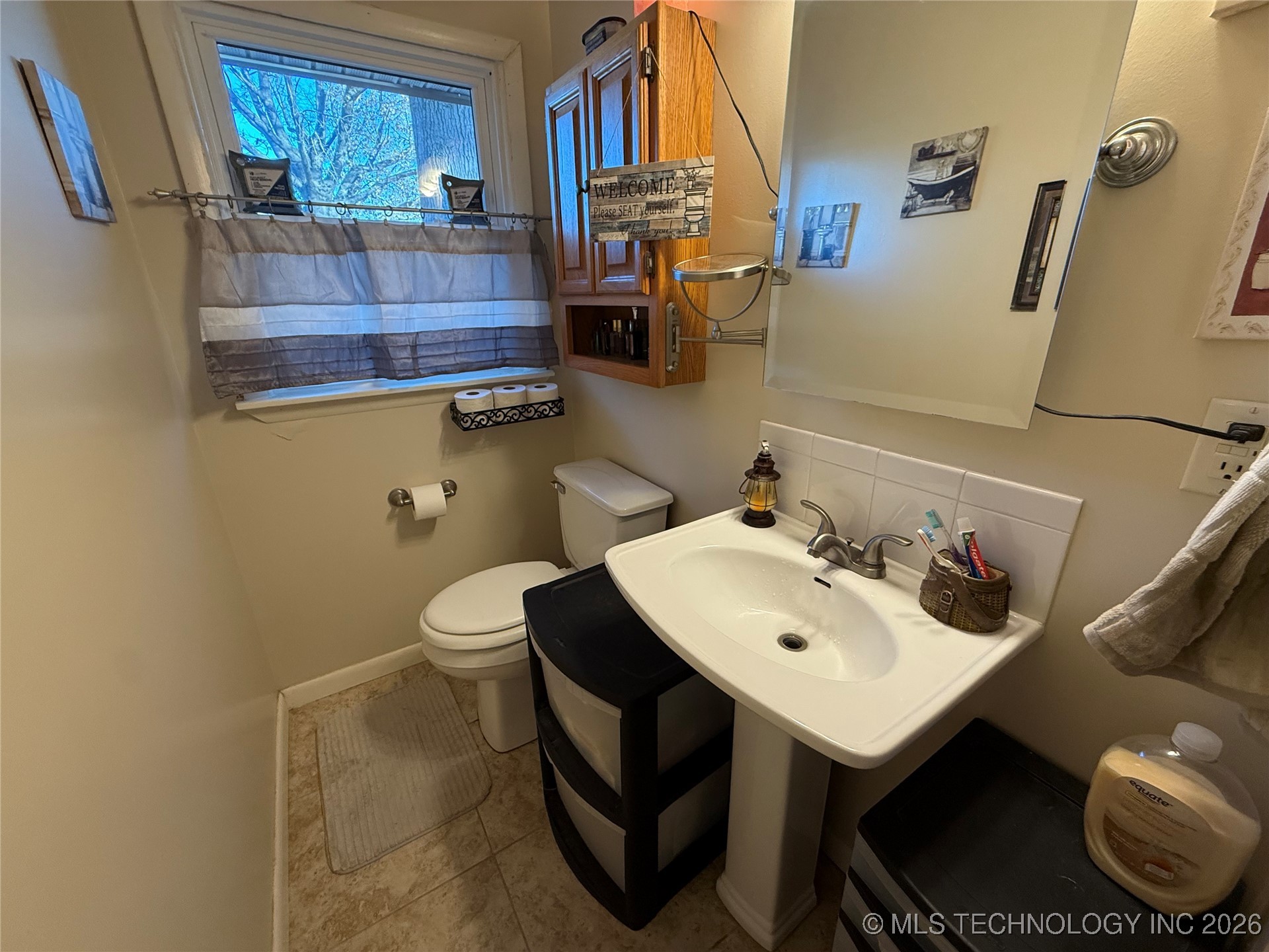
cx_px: 634
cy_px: 476
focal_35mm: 14
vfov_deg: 85.7
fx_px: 513
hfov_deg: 102.1
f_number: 2.2
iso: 250
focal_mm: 2.22
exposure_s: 1/120
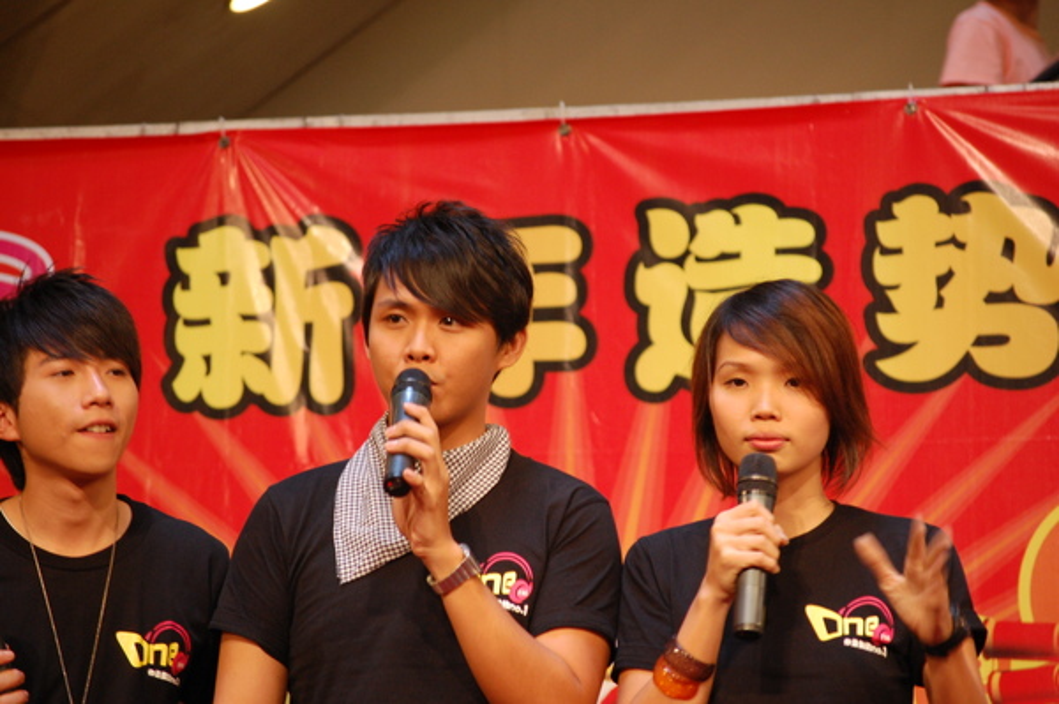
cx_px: 530
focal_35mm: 188
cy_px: 352
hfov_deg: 11.0
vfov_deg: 7.3
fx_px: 5511
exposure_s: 1/50
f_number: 5
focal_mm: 125
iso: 800
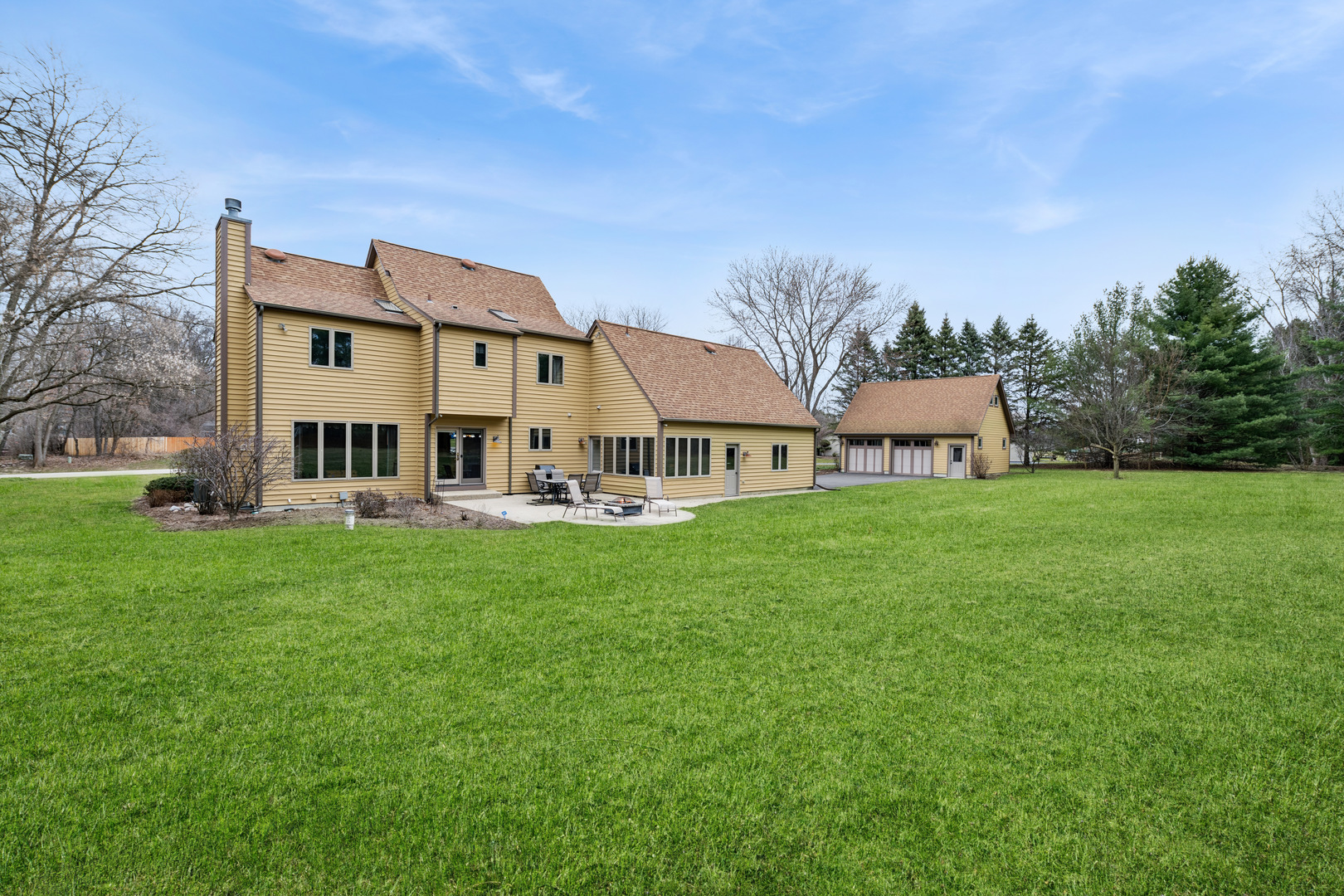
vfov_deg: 73.7
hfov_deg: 96.7
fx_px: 597
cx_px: 672
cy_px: 448
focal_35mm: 16
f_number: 8
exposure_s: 1/100
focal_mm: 16
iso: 200
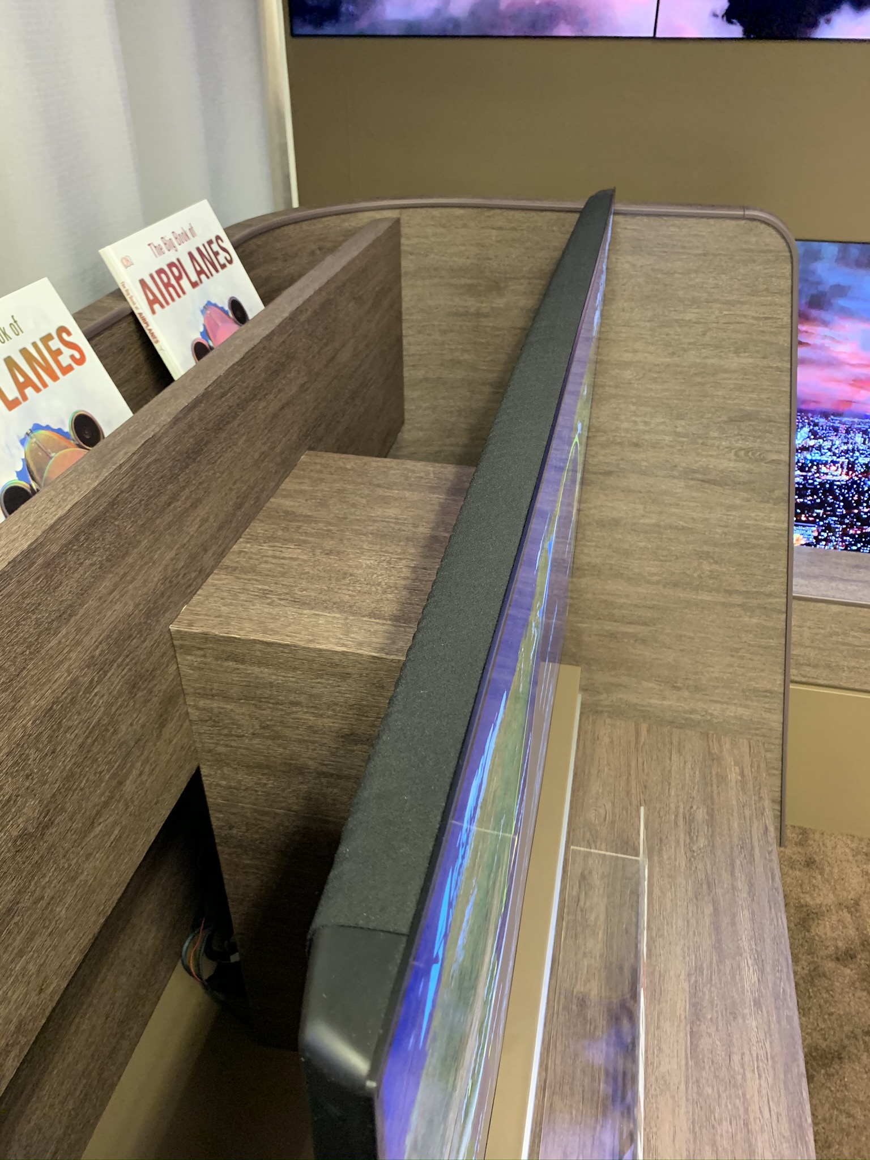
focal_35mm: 26
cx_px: 435
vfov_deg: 67.3
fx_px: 871
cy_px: 580
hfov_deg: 53.1
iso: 400
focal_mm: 4.25
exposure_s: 1/40
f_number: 1.8
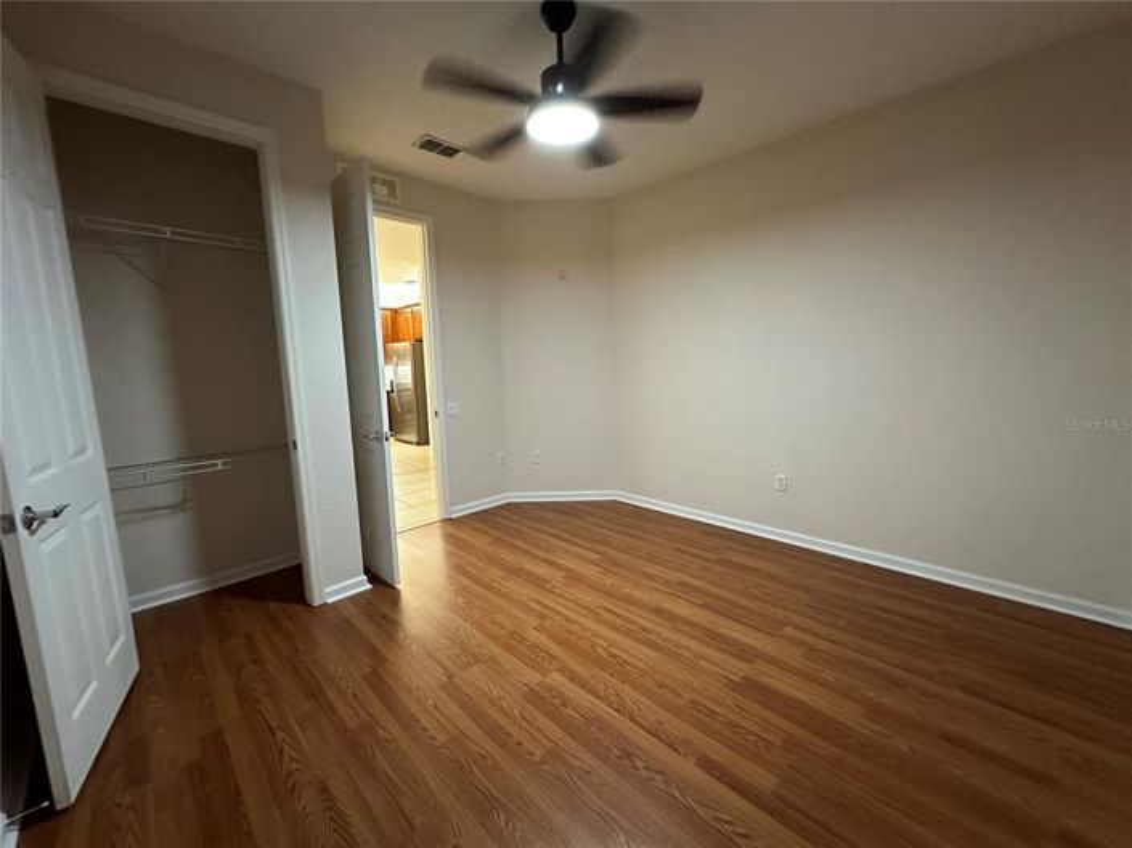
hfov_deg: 102.1
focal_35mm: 14
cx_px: 566
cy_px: 424
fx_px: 458
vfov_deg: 85.6
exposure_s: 1/60
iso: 640
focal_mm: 2.22
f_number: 2.2
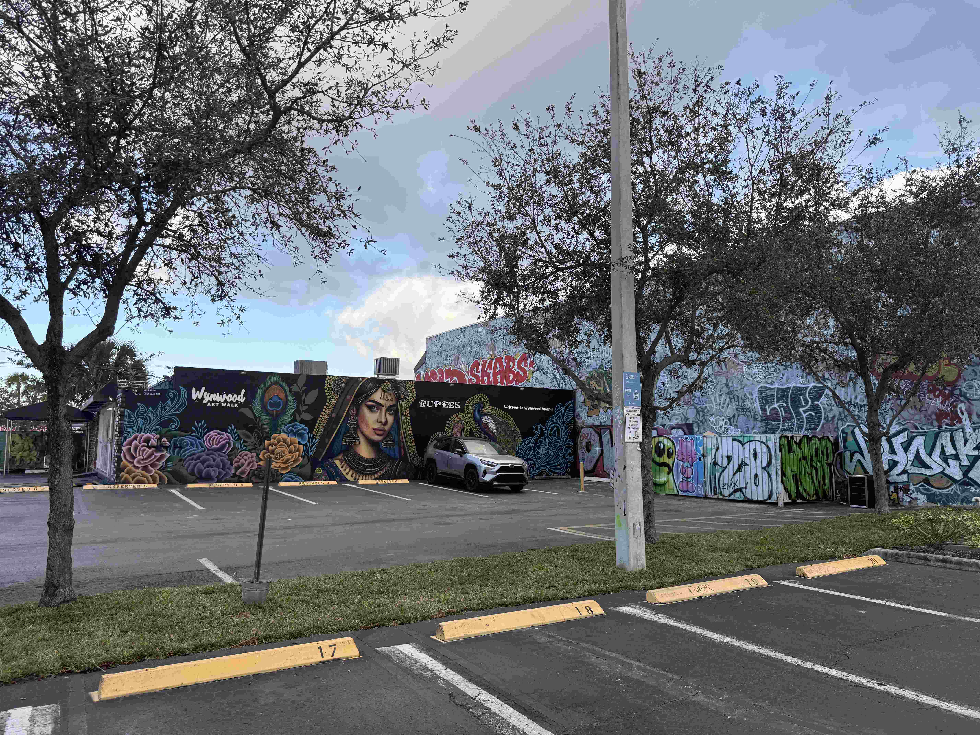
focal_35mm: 24
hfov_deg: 71.6
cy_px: 368
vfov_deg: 56.8
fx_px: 679
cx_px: 490
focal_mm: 6.76
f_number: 1.78
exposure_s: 1/1060
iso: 80
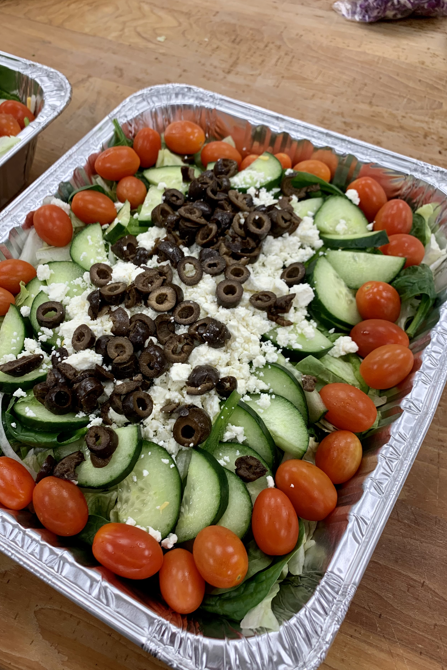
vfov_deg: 63.6
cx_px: 188
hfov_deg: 44.8
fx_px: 540
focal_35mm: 29
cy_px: 354
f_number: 1.8
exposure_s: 1/120
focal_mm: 4.25
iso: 80
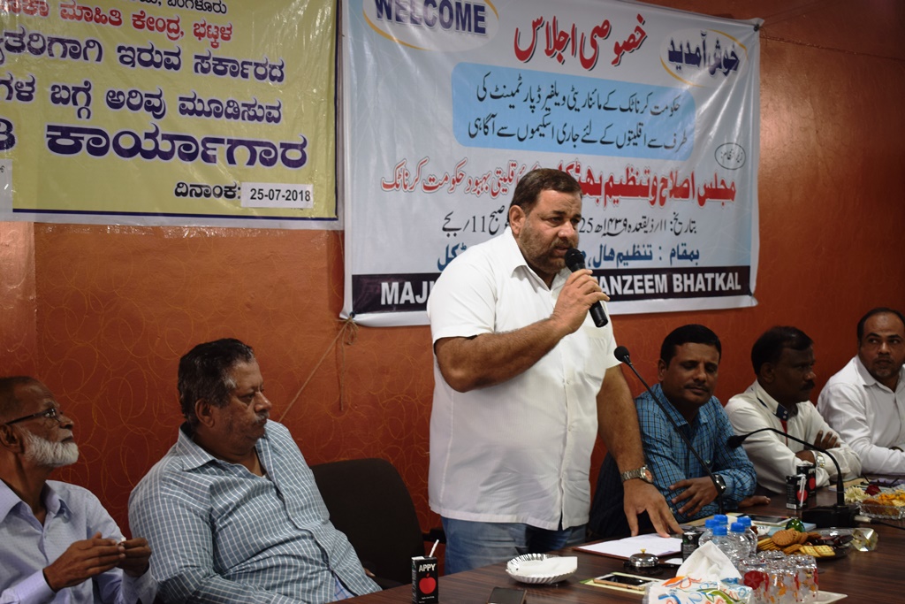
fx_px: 1433
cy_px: 302
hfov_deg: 35.0
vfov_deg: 23.8
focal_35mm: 57
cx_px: 452
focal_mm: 38
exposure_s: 1/60
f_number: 4.8
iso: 400
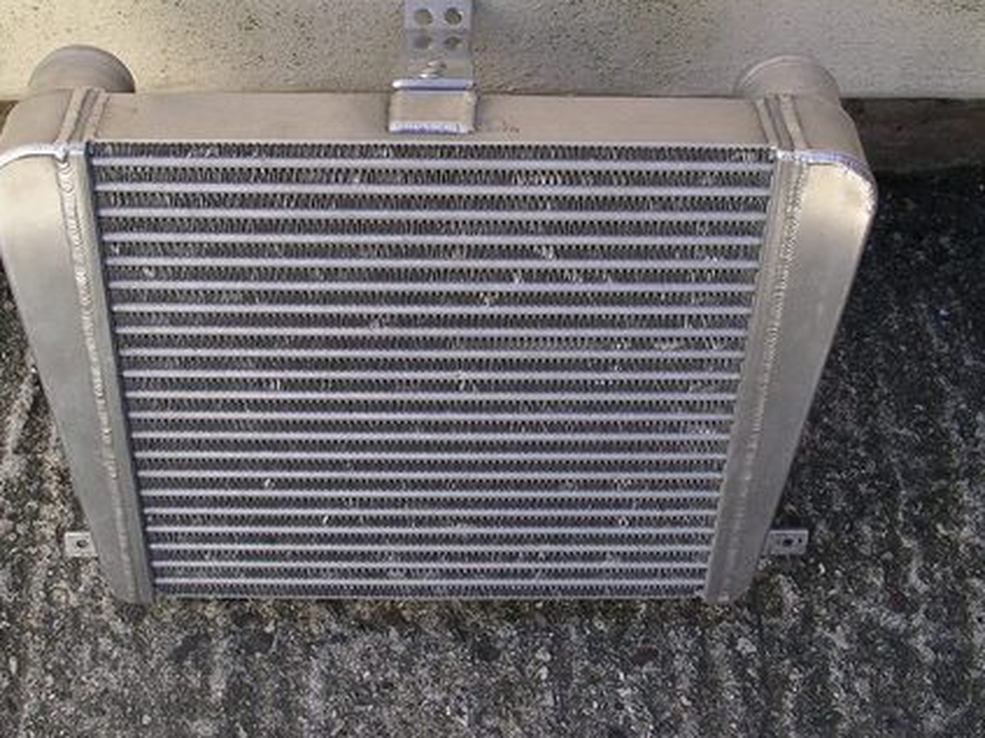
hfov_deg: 34.4
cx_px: 503
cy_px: 235
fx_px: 1593
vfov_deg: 25.9
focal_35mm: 56
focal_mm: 7.8
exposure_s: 1/200
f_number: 3.2
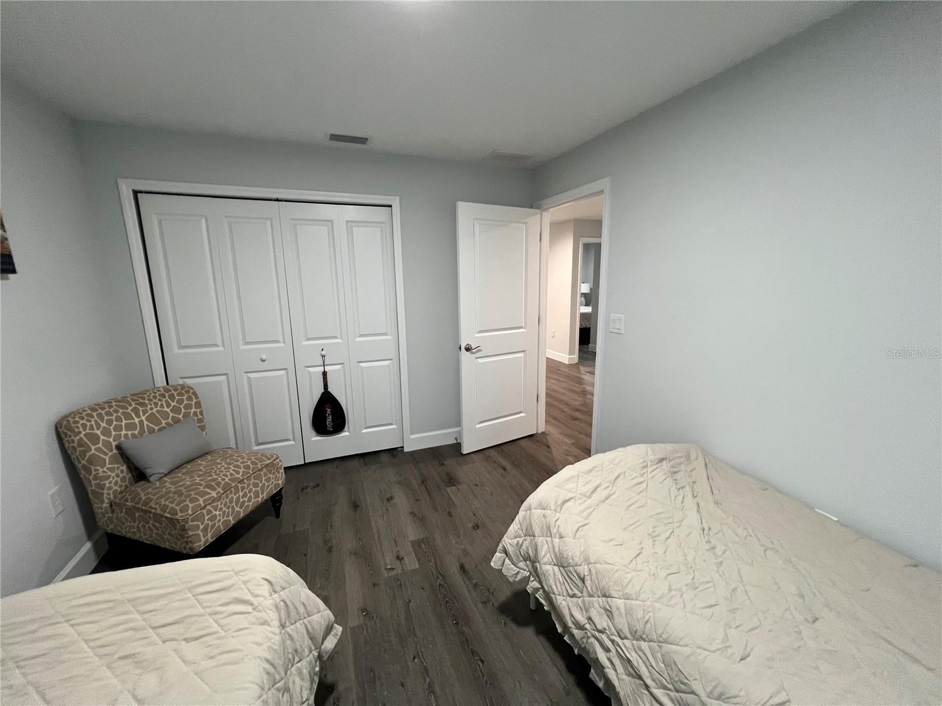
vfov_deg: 89.9
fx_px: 354
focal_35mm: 13
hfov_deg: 106.2
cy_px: 353
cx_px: 471
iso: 200
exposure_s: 1/60
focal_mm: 1.57
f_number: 1.8
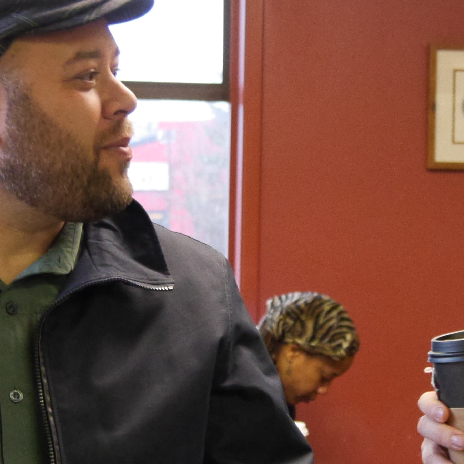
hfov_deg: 15.0
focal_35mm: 115
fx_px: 1744
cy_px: 248
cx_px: 431
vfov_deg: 15.2
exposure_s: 1/60
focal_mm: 19
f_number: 3.8
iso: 2000
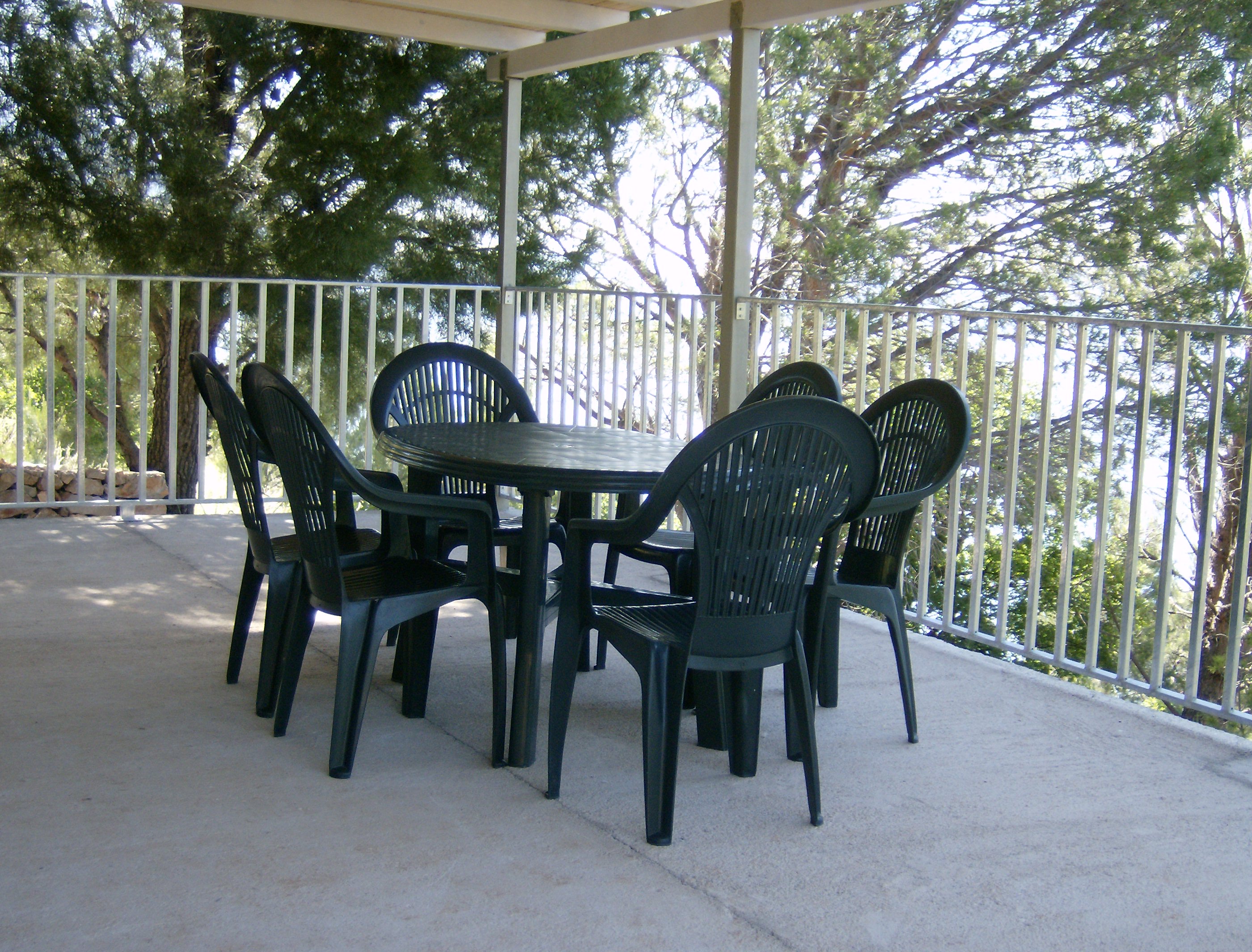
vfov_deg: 31.8
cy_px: 476
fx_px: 1672
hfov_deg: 41.1
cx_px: 626
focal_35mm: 46
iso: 100
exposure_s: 1/152
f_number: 3.1
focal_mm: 7.7
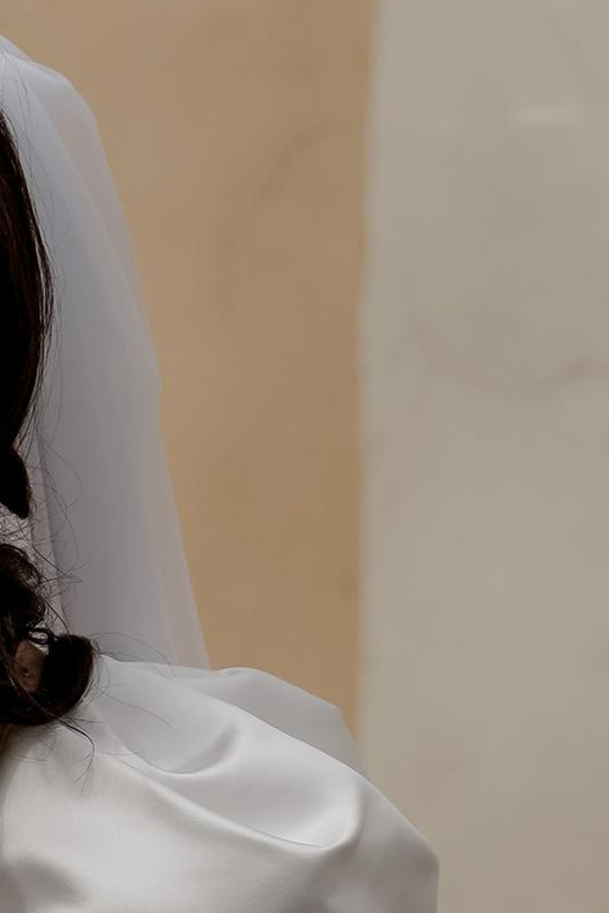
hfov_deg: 6.3
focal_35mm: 215
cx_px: -423
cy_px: 540
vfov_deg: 9.6
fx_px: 5455
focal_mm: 42
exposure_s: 1/2500
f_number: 2.8
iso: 100
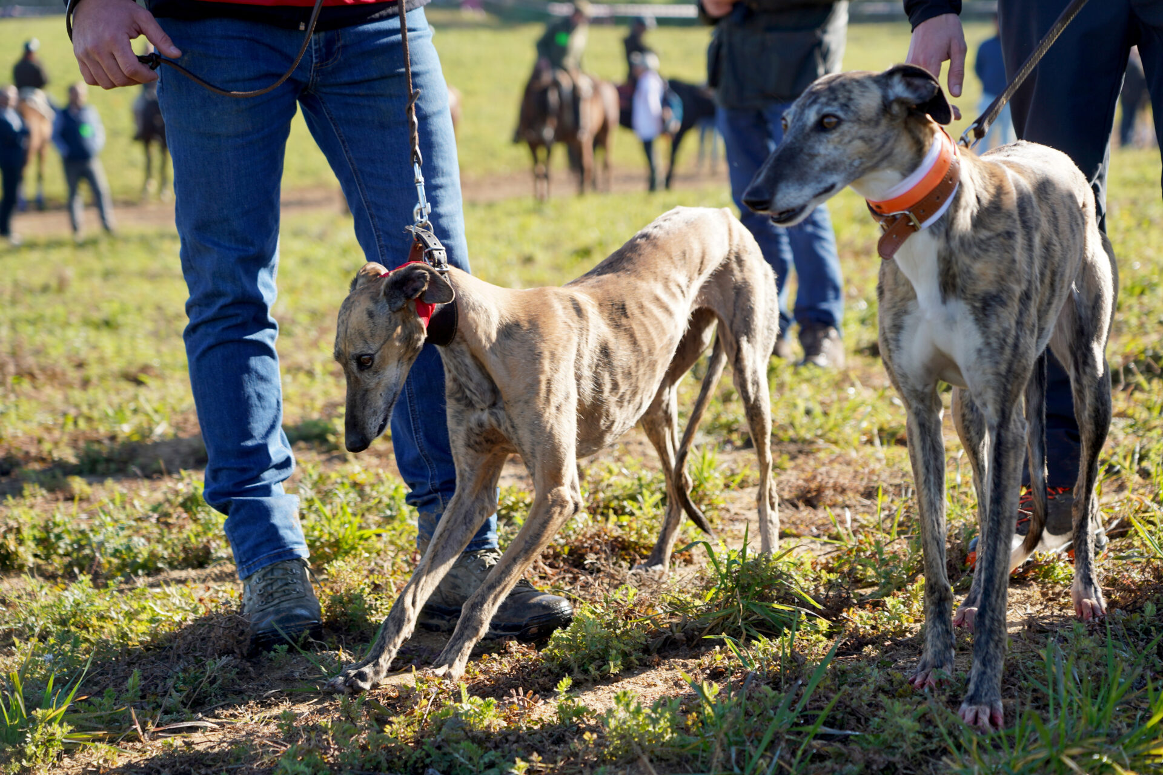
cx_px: 582
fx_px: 2358
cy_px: 388
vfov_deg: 18.7
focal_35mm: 73
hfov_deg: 27.7
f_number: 4
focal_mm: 73
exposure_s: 1/320
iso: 100
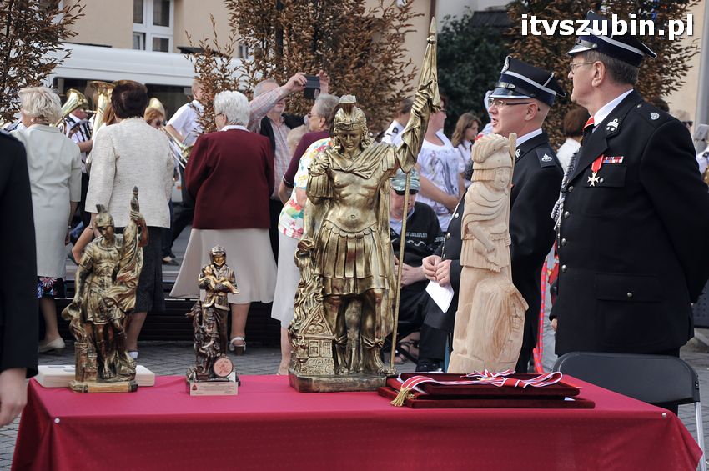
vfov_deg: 14.7
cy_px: 236
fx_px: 1830
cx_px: 354
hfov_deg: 21.9
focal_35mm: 93
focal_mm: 62
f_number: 5.3
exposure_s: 1/400
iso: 400
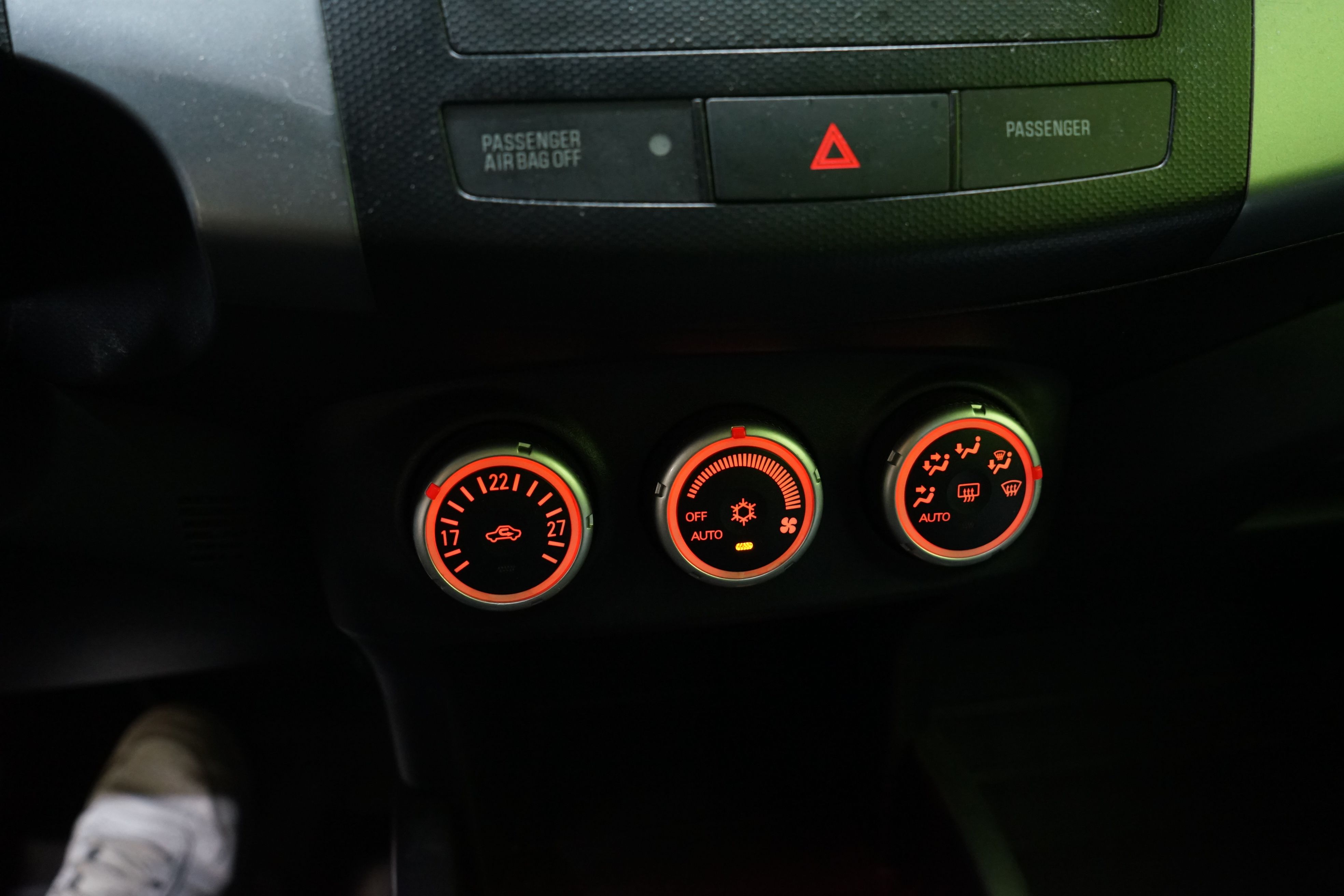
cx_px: 672
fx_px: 1083
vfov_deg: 45.0
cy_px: 448
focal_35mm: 29
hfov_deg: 63.7
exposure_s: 1/20
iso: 2500
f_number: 5
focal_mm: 29
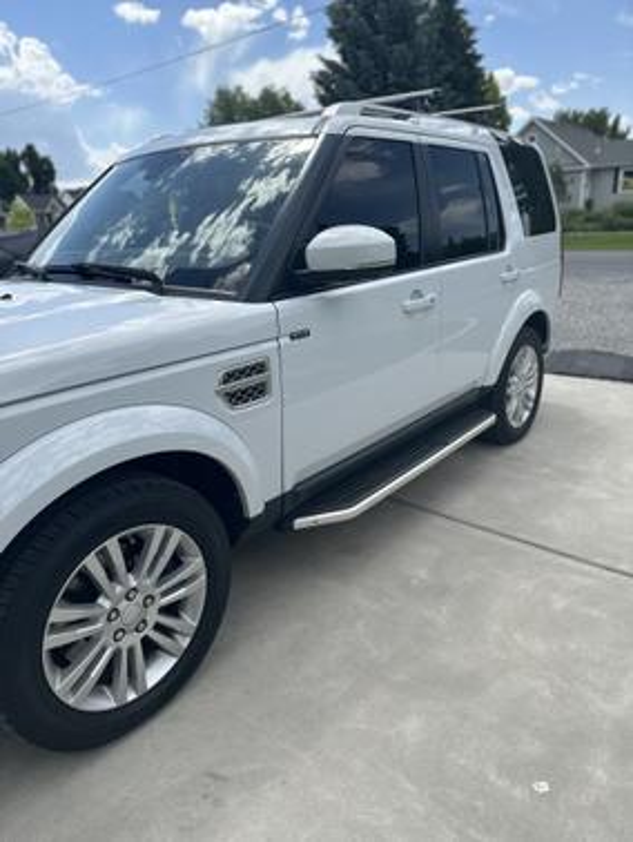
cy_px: 421
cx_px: 316
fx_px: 585
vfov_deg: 71.6
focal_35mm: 24
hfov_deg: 56.9
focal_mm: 6.86
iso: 80
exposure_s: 1/4016
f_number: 1.78
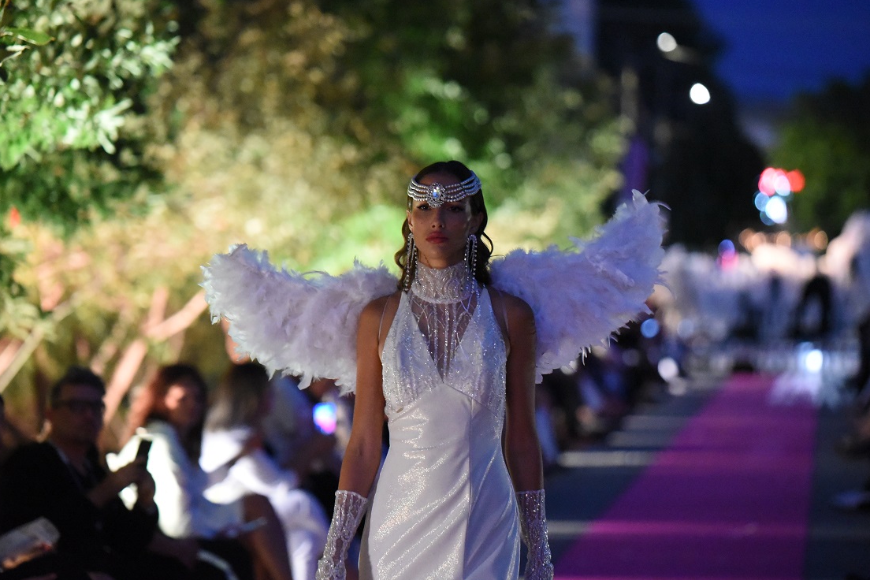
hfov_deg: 11.2
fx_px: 4446
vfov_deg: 7.5
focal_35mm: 184
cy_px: 315
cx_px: 459
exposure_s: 1/160
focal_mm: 150
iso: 12800
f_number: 2.8
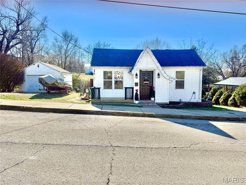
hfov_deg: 71.6
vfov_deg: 56.8
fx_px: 171
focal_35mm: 24
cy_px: 92
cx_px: 123
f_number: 1.78
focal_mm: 6.76
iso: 80
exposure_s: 1/4975
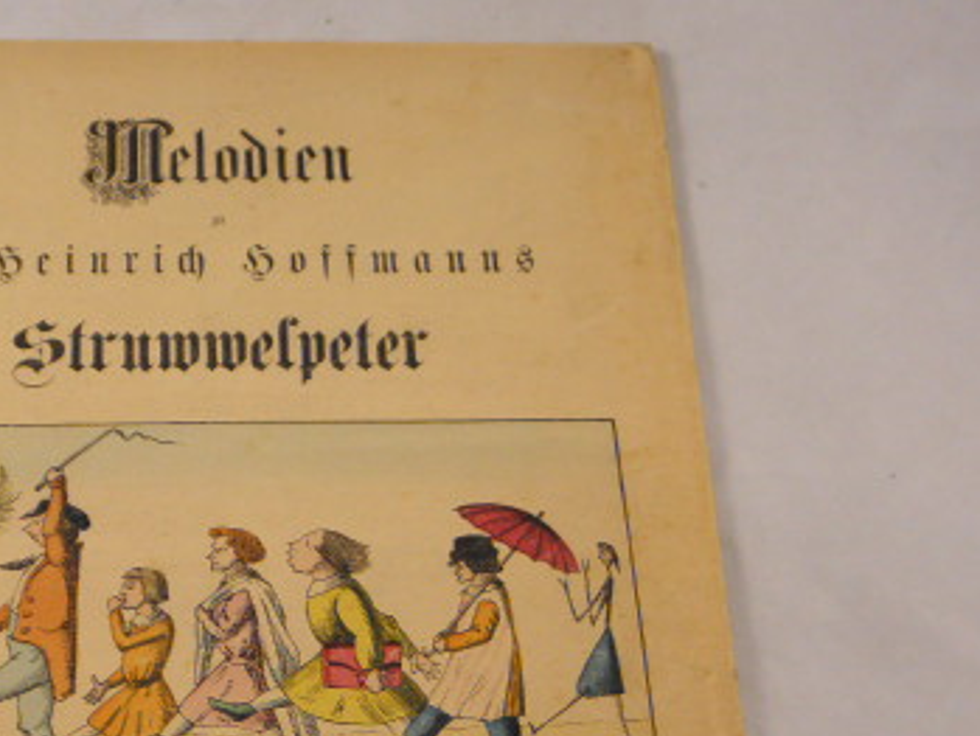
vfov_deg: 21.9
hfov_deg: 28.8
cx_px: 199
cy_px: 604
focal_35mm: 66
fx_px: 1869
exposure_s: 1/60
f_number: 3.7
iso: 100
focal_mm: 6.4
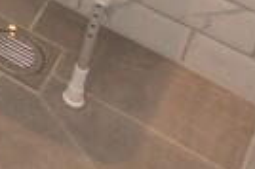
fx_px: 814
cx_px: -363
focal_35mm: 115
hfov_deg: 13.2
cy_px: -331
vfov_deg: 9.4
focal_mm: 10
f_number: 4
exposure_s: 1/80
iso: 400
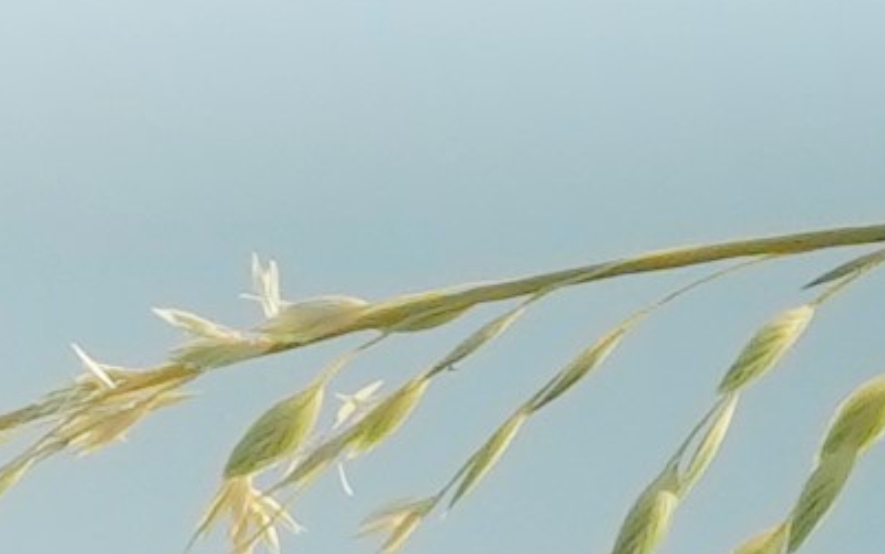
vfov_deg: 0.5
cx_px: 1572
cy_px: 306
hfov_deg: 0.8
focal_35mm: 2720
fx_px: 65632
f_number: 6.7
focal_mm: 500
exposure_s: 1/2000
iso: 320
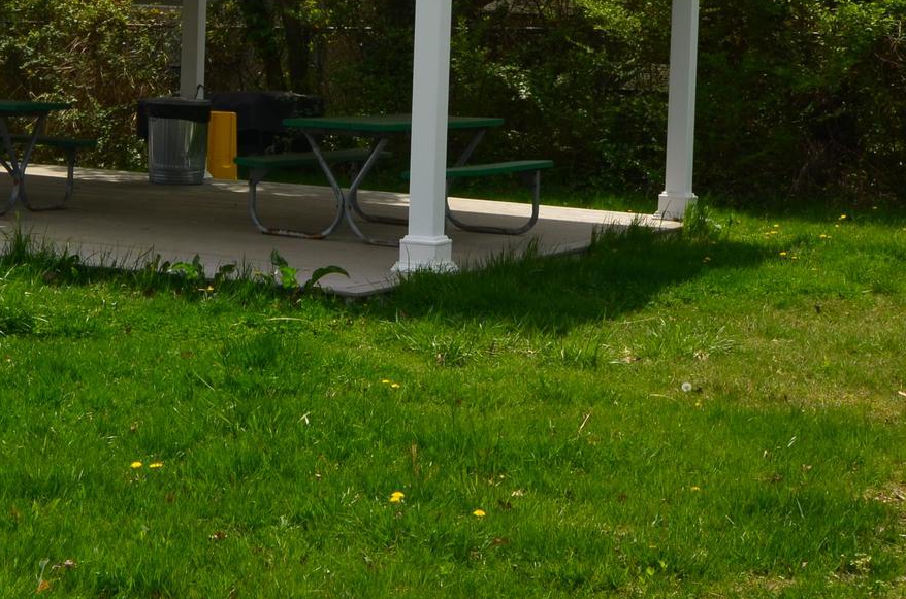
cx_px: -1
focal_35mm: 84
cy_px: 75
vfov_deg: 16.0
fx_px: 2109
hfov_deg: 23.2
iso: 200
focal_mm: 24
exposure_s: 1/400
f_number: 11
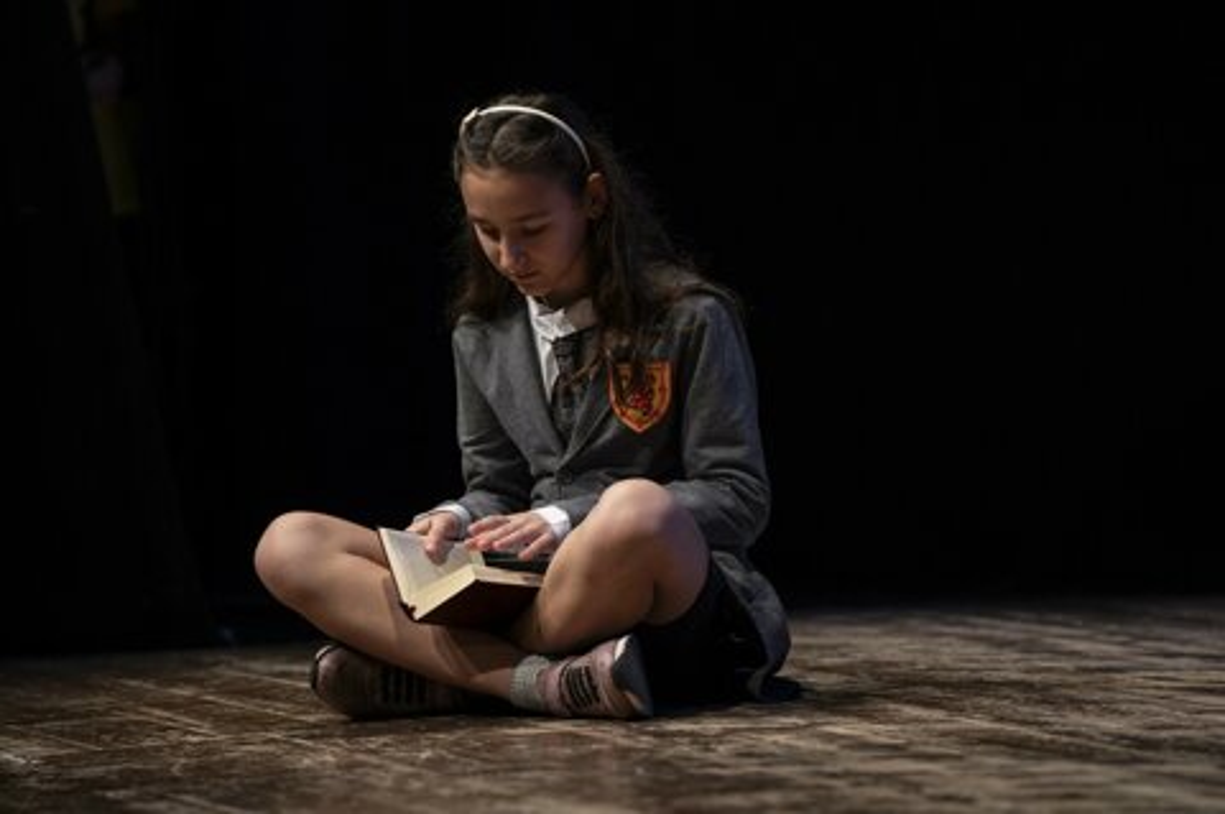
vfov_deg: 7.6
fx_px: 6119
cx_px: 612
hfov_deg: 11.4
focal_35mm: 180
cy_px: 407
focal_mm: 180
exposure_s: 1/250
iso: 1000
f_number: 3.5
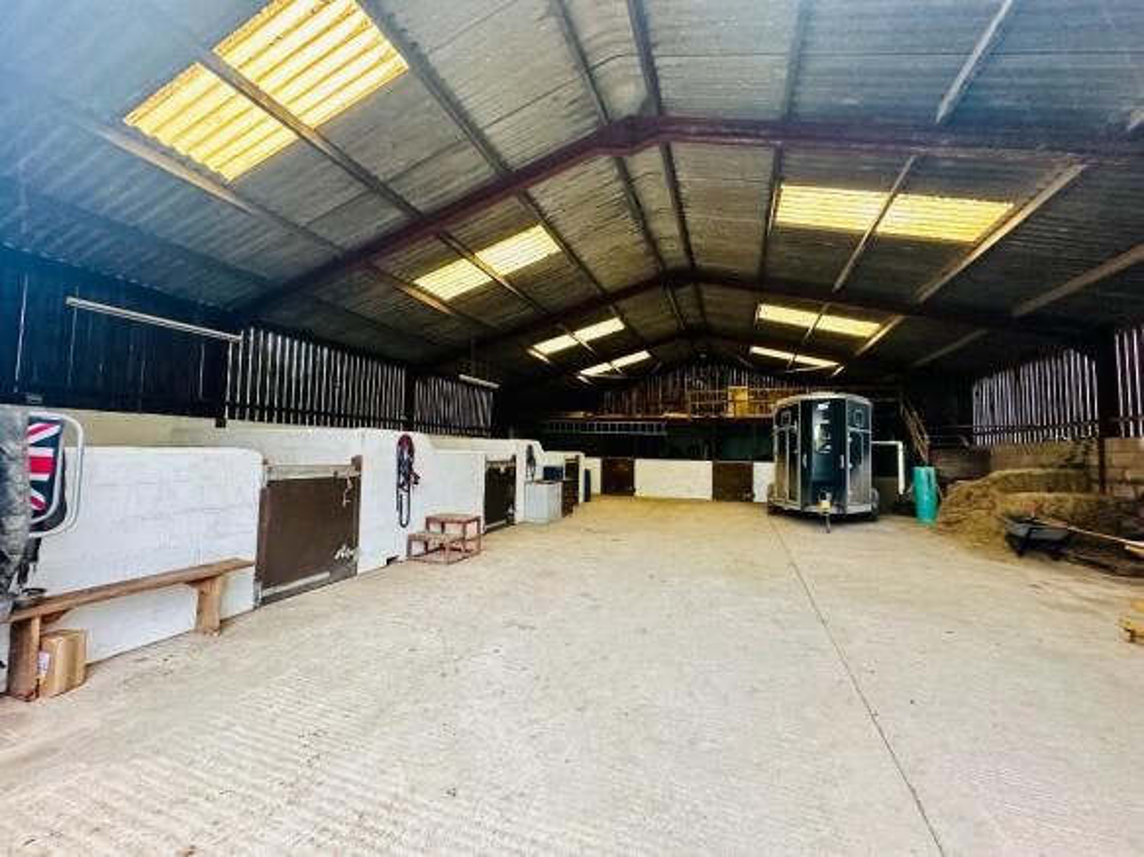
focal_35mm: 14
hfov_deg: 102.1
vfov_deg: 85.7
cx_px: 572
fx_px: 463
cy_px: 428
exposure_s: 1/77
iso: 320
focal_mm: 2.22
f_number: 2.2
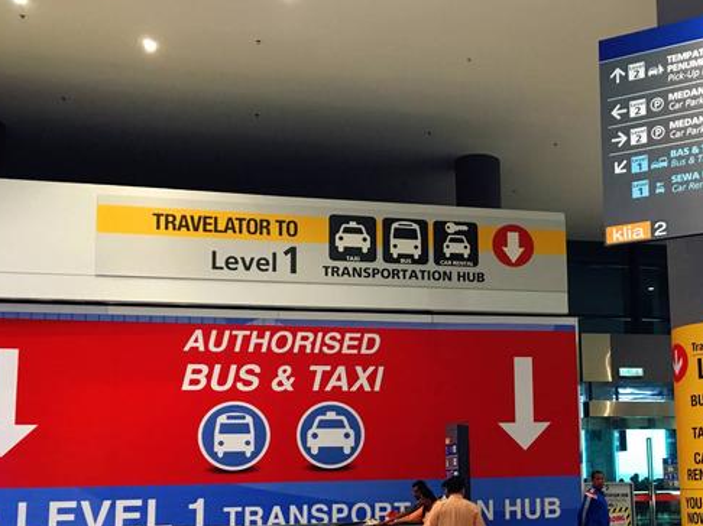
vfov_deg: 33.2
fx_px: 873
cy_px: 367
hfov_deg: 43.1
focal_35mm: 43
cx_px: 480
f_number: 2.2
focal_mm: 4.15
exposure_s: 1/20
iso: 200
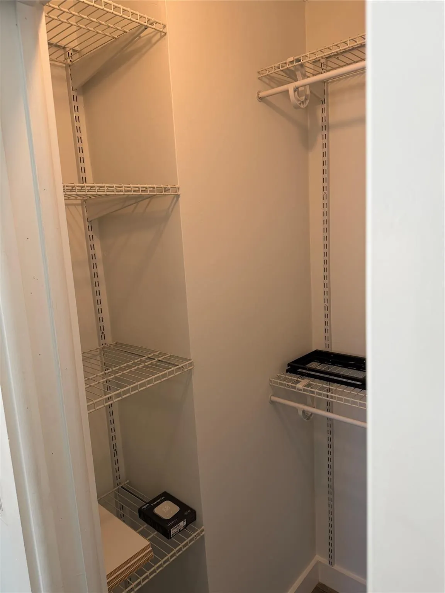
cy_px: 296
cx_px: 222
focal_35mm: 24
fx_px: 411
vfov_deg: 71.6
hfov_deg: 56.8
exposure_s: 1/60
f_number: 1.78
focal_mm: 6.76
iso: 125
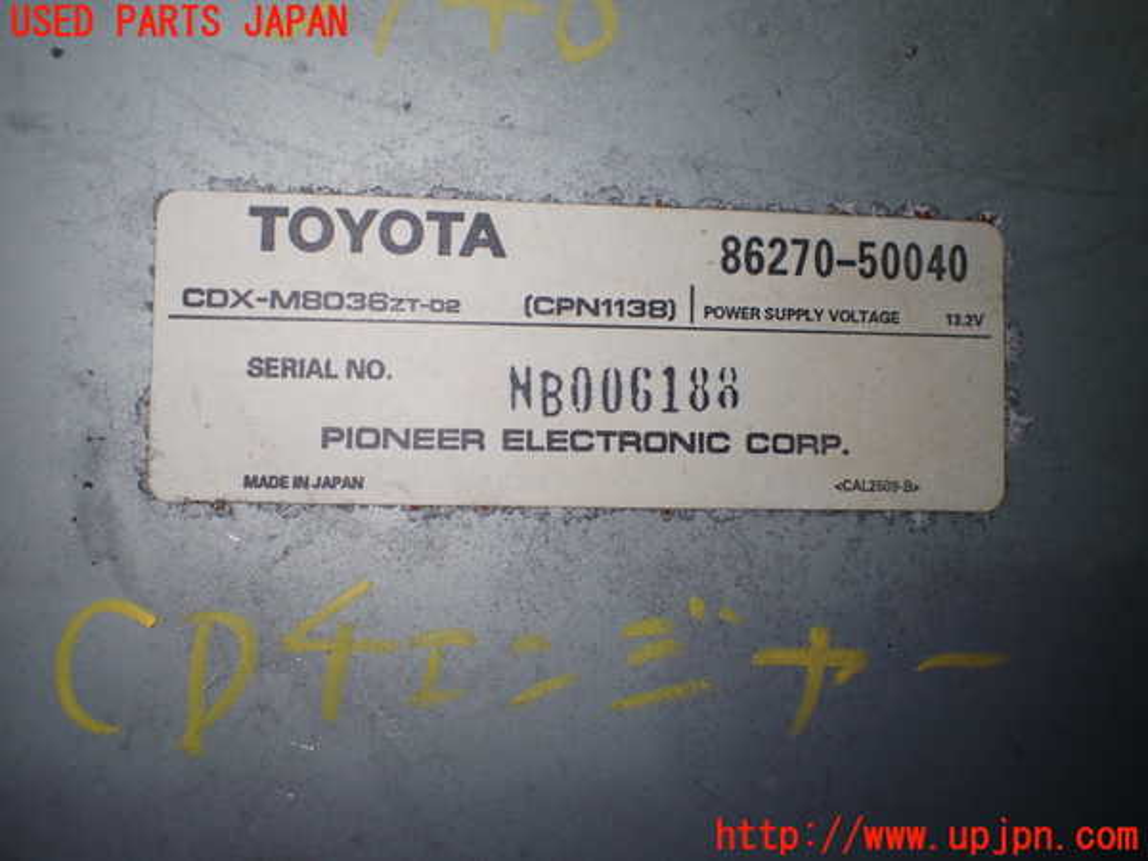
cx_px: 574
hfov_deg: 60.0
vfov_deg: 46.8
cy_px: 430
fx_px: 995
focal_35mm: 30
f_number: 2.3
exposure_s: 1/125
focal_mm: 5.4
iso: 125
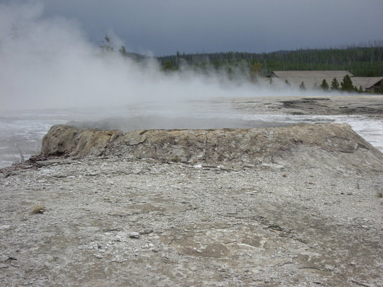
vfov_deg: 13.0
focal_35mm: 114
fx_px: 1261
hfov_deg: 17.3
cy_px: 144
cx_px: 192
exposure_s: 1/160
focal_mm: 18.6
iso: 50
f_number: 5.2
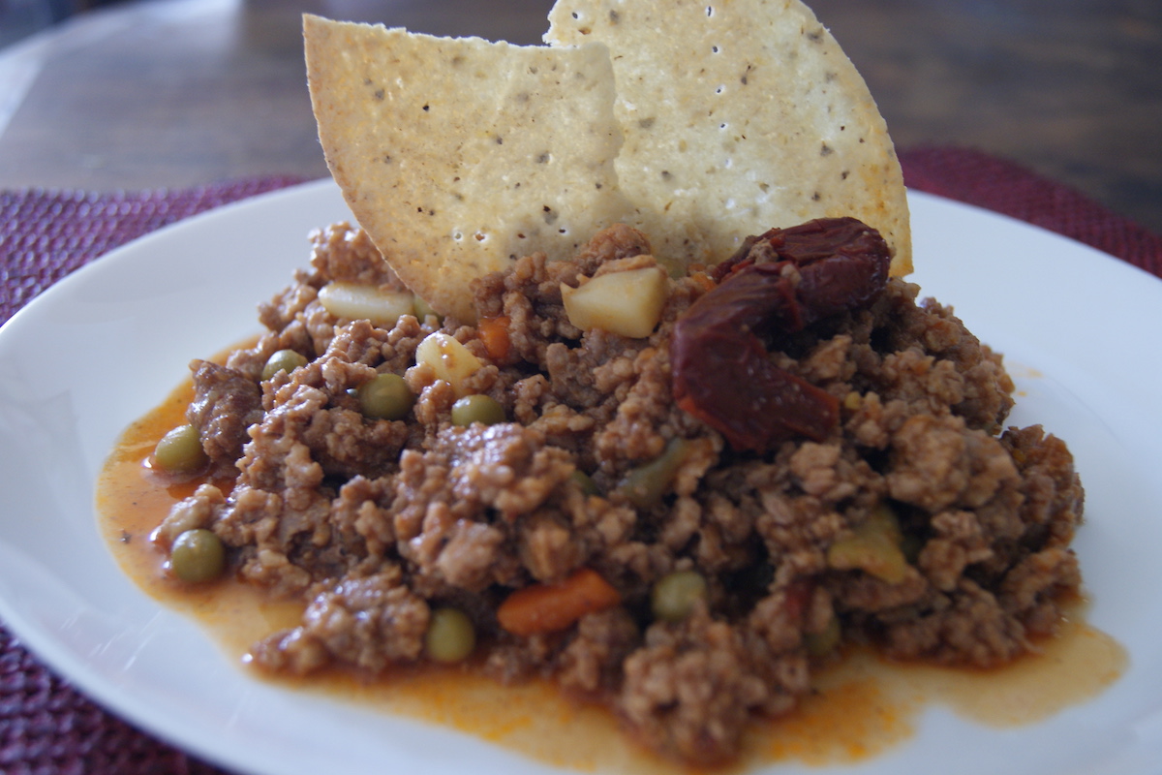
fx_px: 1452
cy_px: 388
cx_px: 581
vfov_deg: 29.9
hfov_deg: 43.6
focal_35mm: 45
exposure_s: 1/30
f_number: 4.5
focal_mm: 30
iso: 400
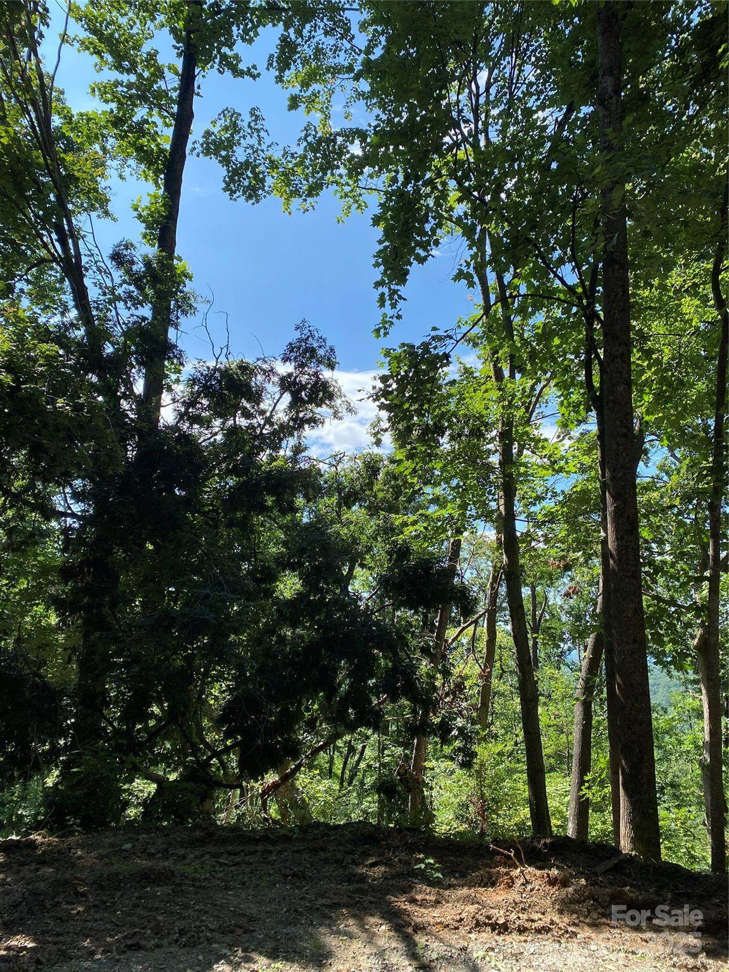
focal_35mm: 26
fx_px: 730
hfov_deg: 53.1
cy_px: 486
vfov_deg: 67.3
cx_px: 364
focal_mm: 4.25
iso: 32
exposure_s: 1/1300
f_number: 1.8
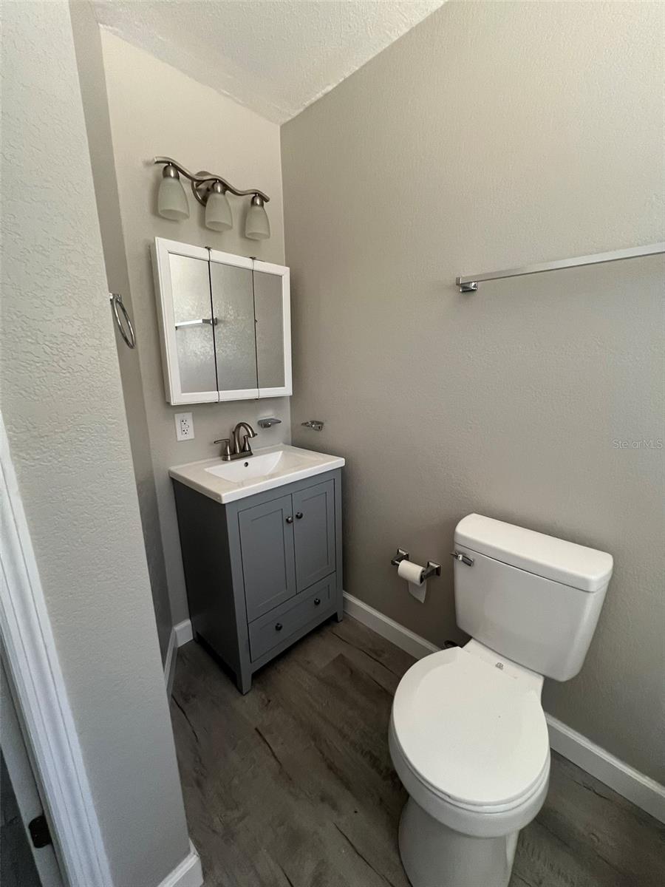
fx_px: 333
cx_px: 332
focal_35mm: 13
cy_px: 444
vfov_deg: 106.2
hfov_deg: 89.9
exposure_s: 1/66
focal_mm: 1.57
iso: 250
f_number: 1.8
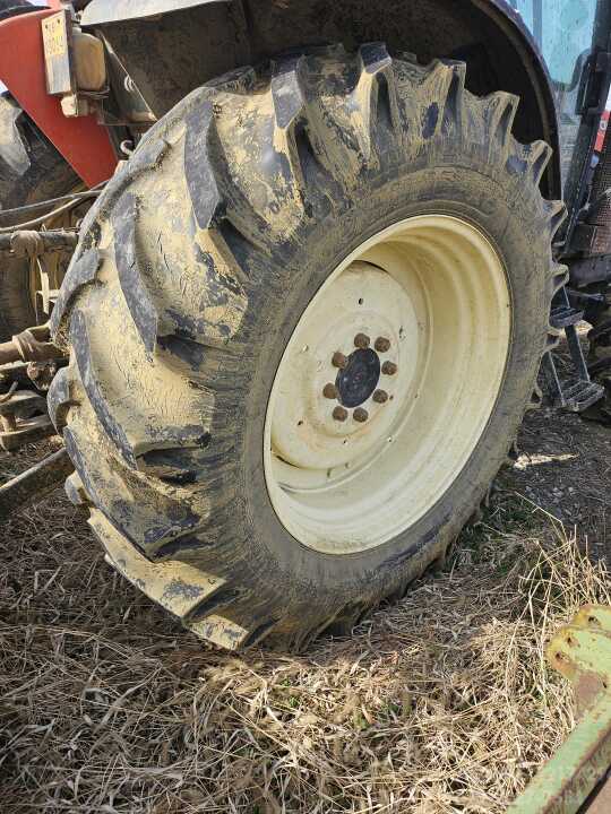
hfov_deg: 56.8
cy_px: 407
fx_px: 565
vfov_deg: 71.6
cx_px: 306
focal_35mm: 24
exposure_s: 1/1208
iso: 50
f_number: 1.8
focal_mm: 5
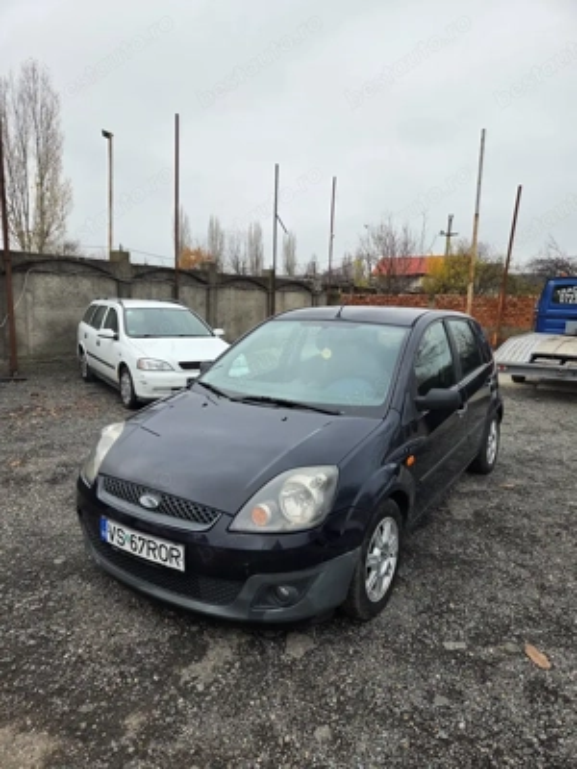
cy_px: 384
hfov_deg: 58.9
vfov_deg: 73.9
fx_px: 511
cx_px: 288
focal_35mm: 23
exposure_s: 1/359
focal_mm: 5.4
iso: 50
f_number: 1.8
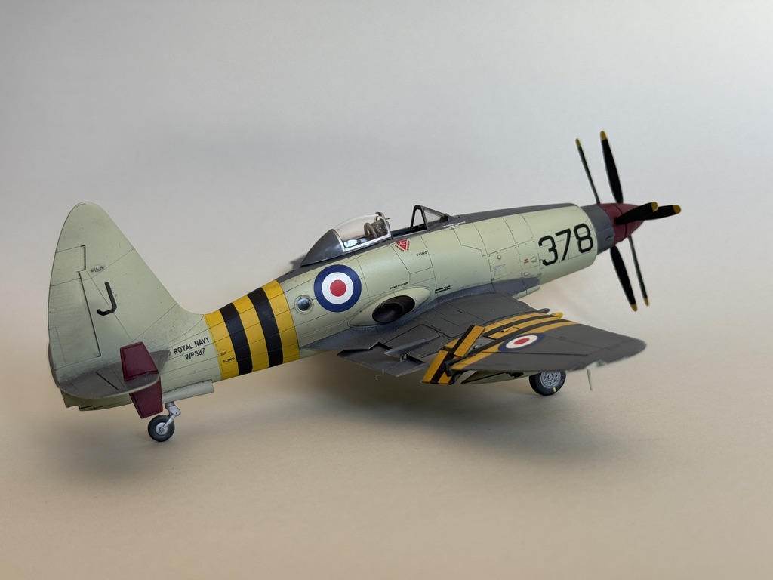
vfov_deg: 30.3
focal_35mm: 48
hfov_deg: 39.7
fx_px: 1072
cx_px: 386
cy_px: 290
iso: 50
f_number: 1.78
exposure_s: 1/121
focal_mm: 6.76
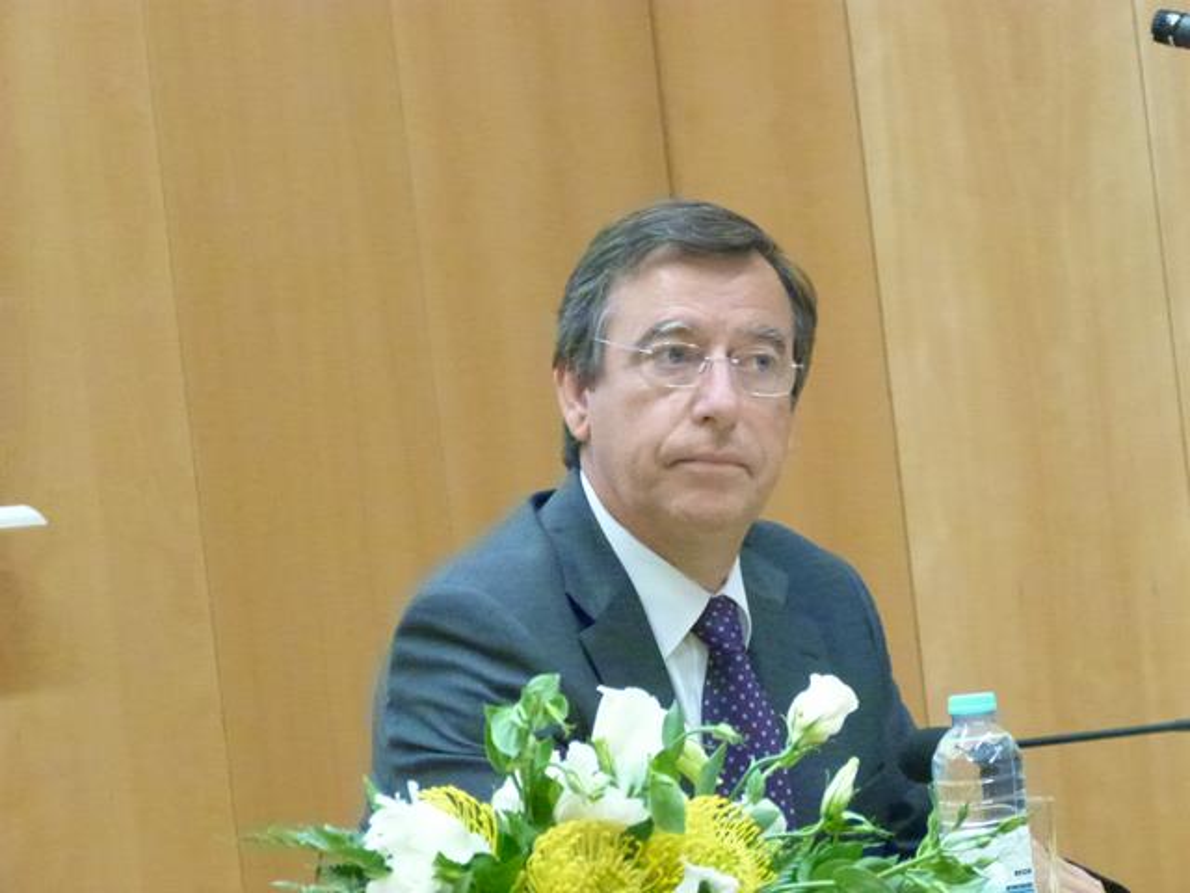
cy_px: 446
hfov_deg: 10.9
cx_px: 595
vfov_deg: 8.2
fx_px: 6222
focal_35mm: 181
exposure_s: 1/30
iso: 1600
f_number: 3.8
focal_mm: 32.5
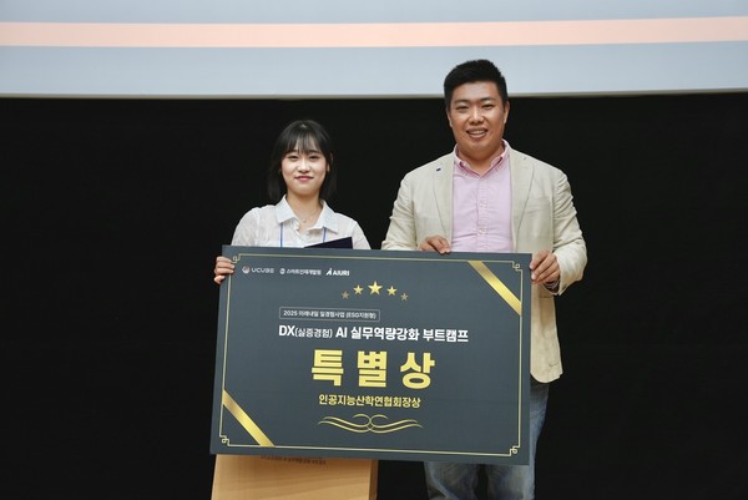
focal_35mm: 57
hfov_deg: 35.0
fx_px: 1185
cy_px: 250
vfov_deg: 23.8
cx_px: 374
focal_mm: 57
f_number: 4.5
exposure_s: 1/60
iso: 1000
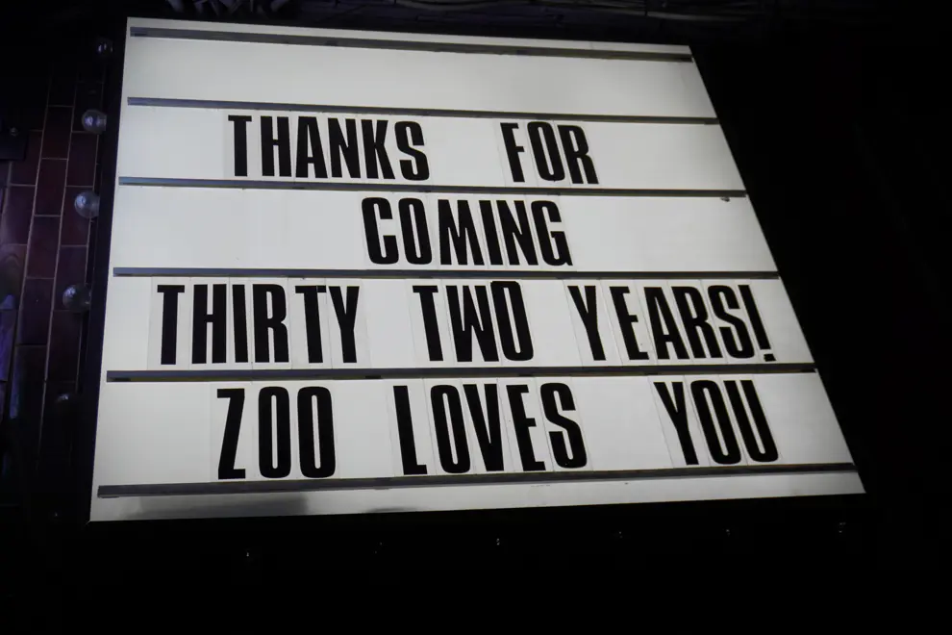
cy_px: 318
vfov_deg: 30.8
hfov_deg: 45.0
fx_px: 1150
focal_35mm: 44
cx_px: 476
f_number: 5
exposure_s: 1/60
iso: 100
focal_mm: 29
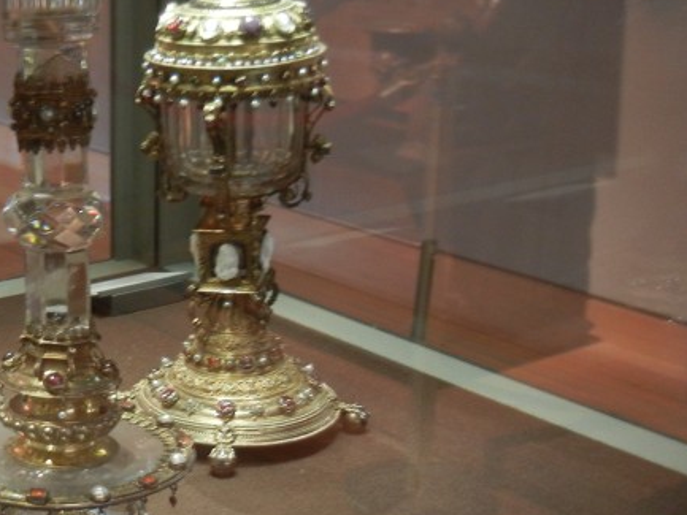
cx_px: -19
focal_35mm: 71
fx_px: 1409
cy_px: 330
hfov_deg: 25.8
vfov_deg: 20.7
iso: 200
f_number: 3.5
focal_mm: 5.4
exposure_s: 1/2.6
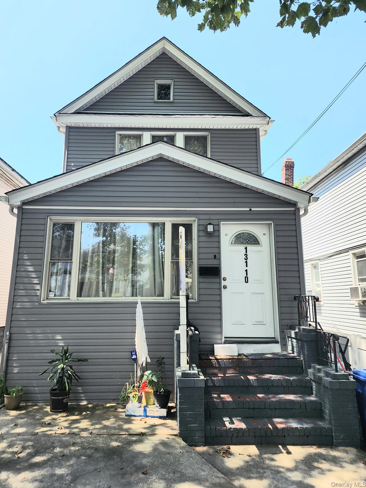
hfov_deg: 56.8
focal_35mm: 24
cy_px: 234
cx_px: 177
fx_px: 338
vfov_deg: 71.6
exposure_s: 1/455
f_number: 1.8
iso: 12
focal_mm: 6.4
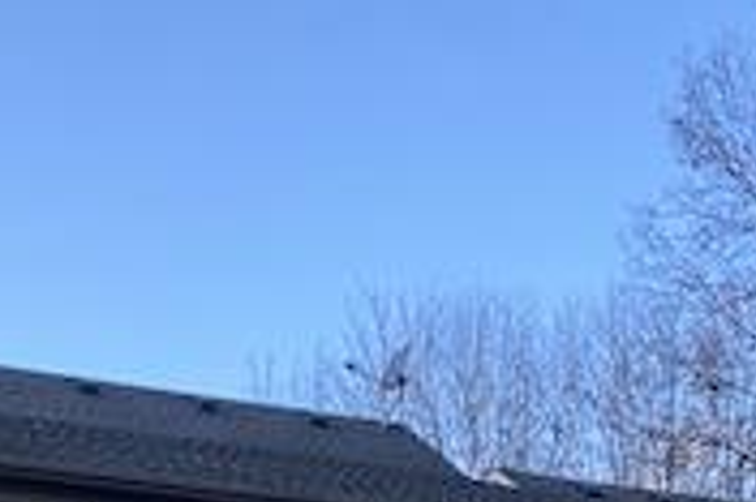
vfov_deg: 10.1
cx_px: 30
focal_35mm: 123
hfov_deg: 16.4
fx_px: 2581
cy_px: 1068
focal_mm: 4.25
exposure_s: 1/585
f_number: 1.8
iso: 32
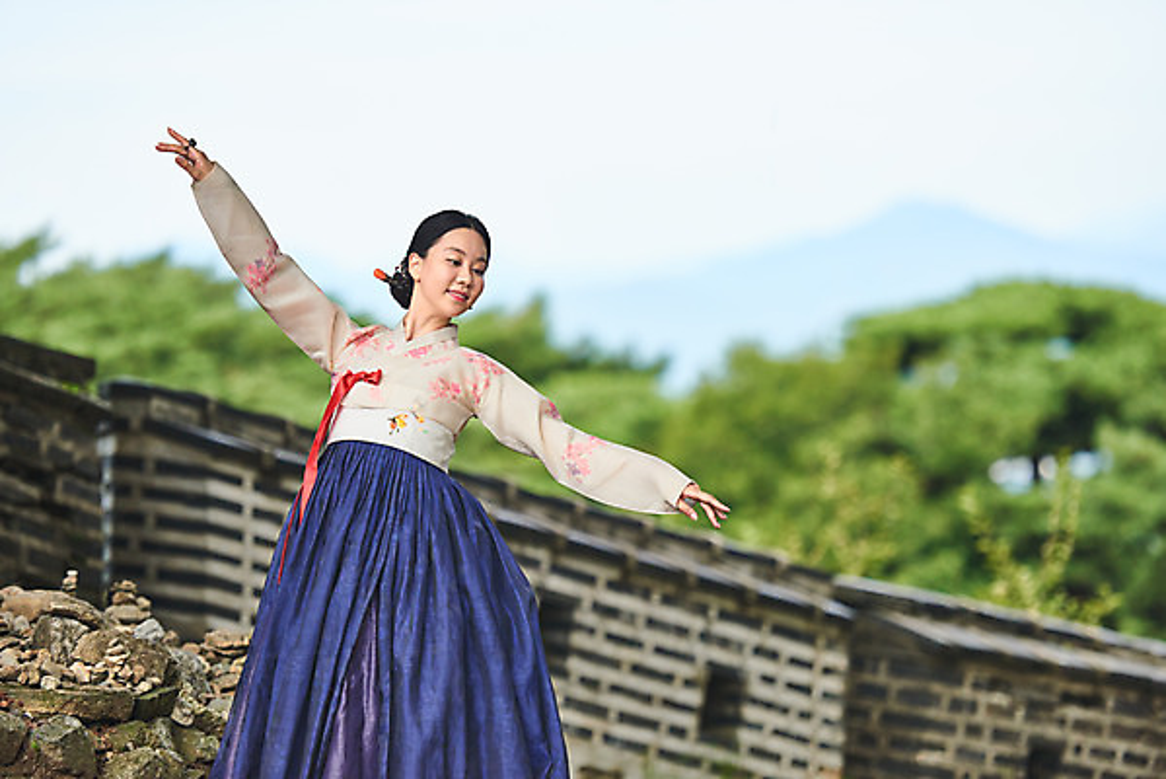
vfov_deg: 7.9
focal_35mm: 175
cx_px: 583
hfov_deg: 11.7
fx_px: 5671
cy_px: 390
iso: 320
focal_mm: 175
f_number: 2.8
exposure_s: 1/5000
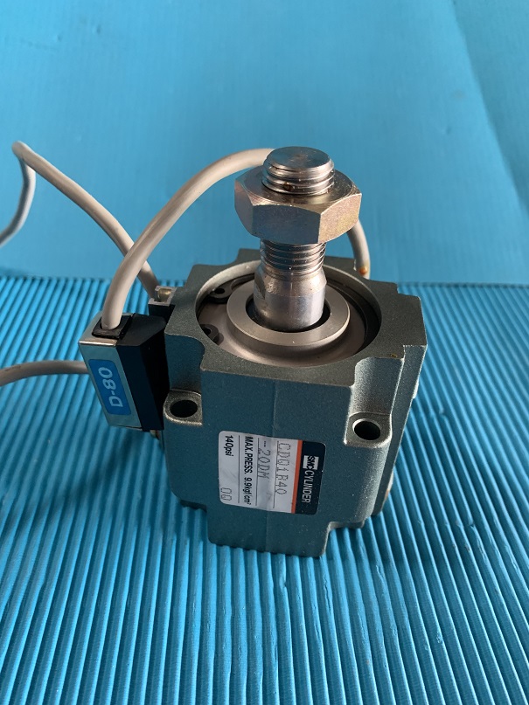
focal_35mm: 26
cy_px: 352
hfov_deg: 53.1
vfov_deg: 67.3
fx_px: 530
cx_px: 264
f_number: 1.8
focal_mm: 4.25
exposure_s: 1/60
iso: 250
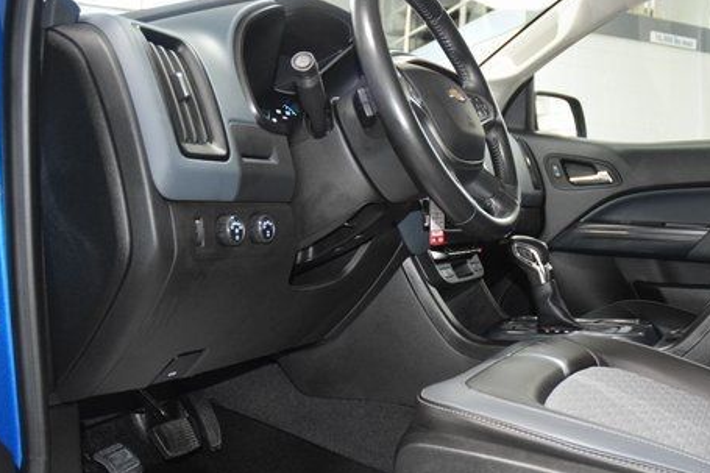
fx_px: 749
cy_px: 329
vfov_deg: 34.6
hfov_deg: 50.1
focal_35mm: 38
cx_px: 454
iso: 3200
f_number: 3.5
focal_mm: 18
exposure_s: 1/60
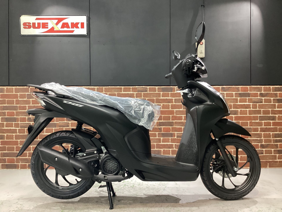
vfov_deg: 45.4
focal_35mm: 31
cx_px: 141
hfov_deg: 58.4
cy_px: 106
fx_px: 253
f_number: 2.4
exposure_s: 1/40
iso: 400
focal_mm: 3.3
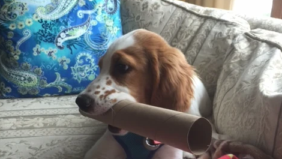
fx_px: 322
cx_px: 140
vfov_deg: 27.5
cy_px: 112
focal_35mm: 43
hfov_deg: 47.3
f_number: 2.2
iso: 32
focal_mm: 4.15
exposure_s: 1/15
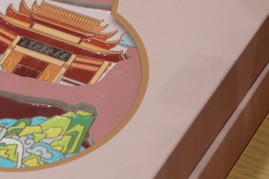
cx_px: -37
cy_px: 55
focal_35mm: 275
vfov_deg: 5.0
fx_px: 2054
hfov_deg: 7.4
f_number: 4.5
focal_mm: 72
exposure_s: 1/200
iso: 640
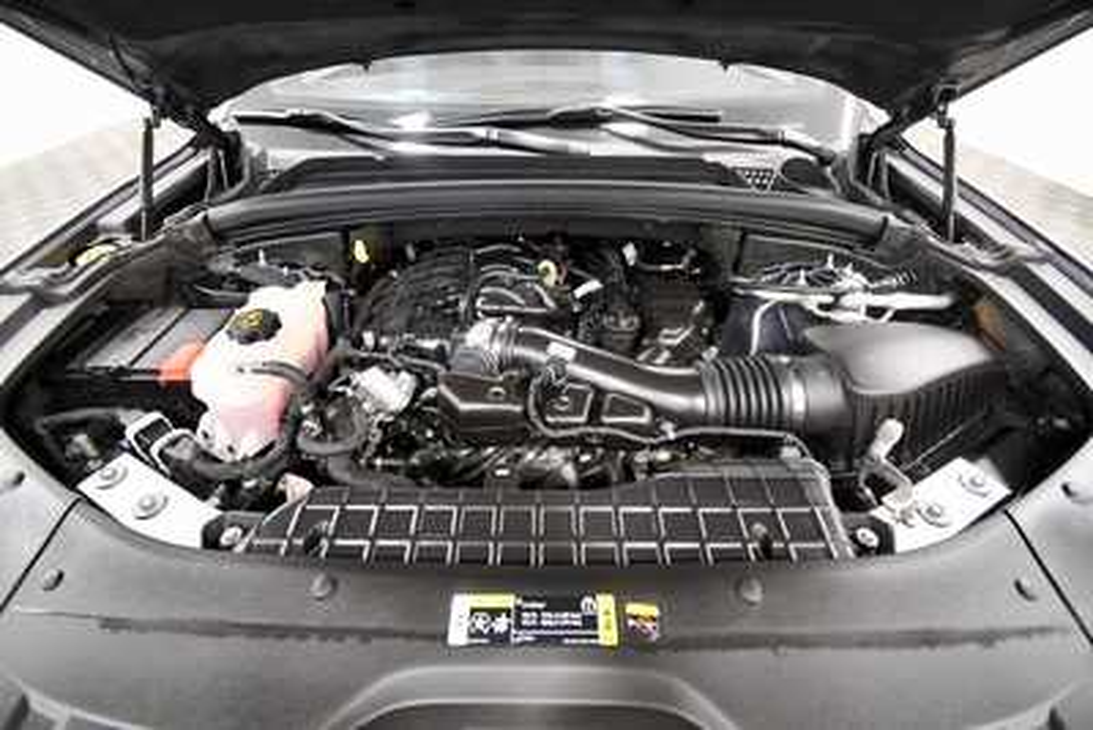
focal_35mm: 15
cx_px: 546
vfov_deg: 77.4
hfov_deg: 100.4
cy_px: 365
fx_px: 456
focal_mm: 10
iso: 3200
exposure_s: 1/100
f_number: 4.5
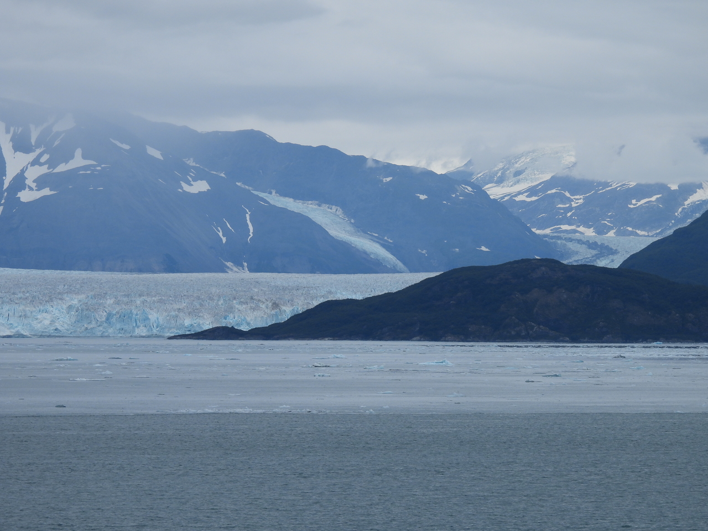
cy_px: 266
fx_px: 4500
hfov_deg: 9.0
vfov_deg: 6.8
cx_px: 354
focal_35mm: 220
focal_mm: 39.3
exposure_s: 1/640
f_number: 4.5
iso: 100
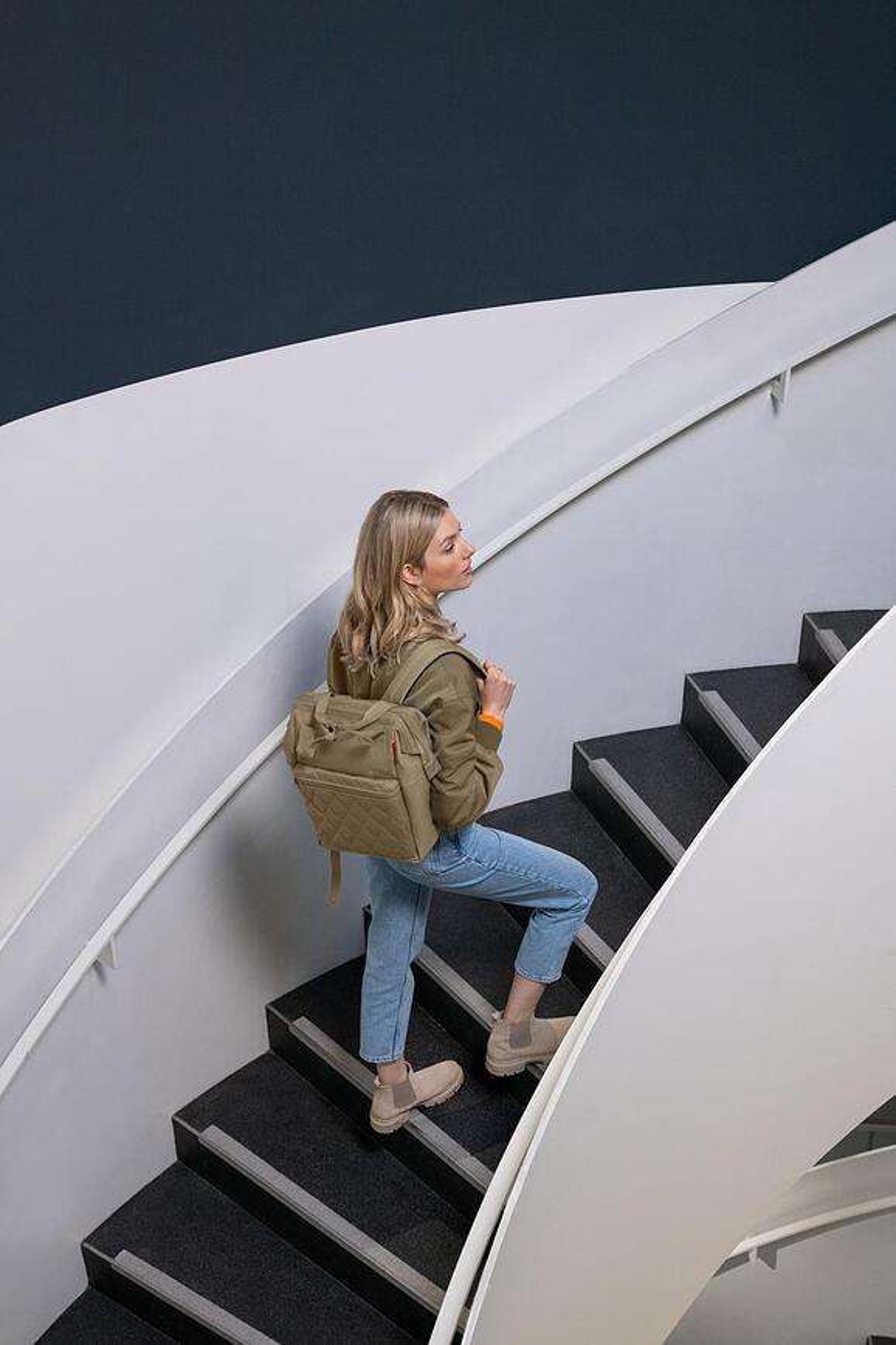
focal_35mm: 40
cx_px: 448
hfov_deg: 33.4
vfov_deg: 48.5
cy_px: 672
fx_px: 1493
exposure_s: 1/320
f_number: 5.6
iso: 1600
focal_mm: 40
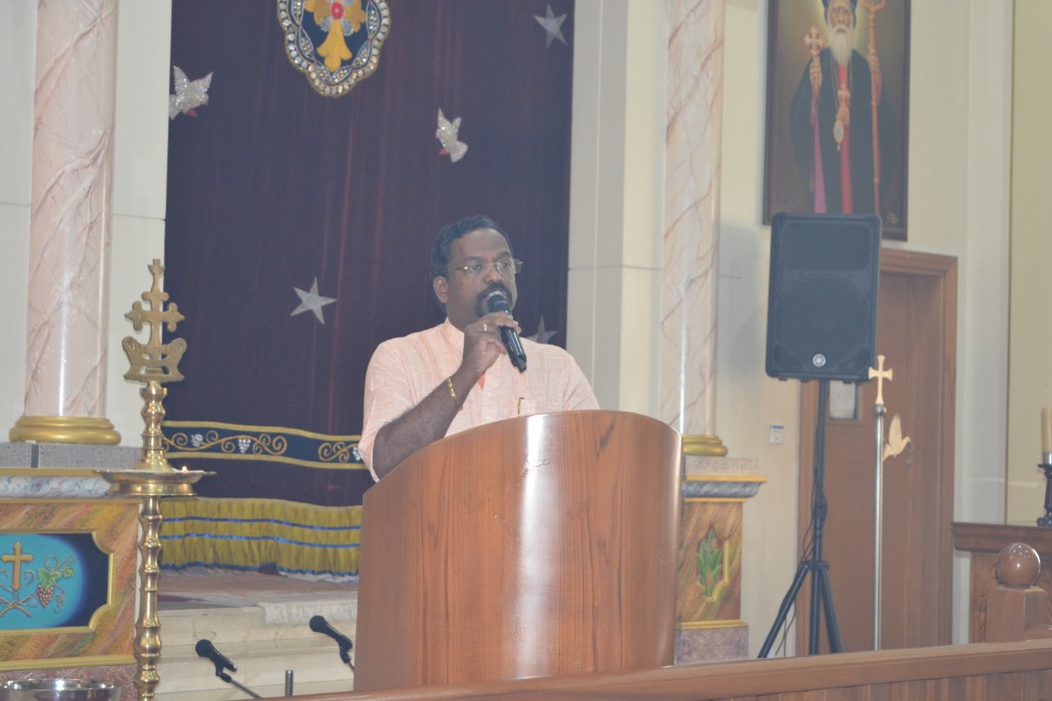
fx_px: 2411
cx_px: 526
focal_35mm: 82
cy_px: 350
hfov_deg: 24.6
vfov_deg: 16.6
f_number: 5.6
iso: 1600
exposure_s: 1/60
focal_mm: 55
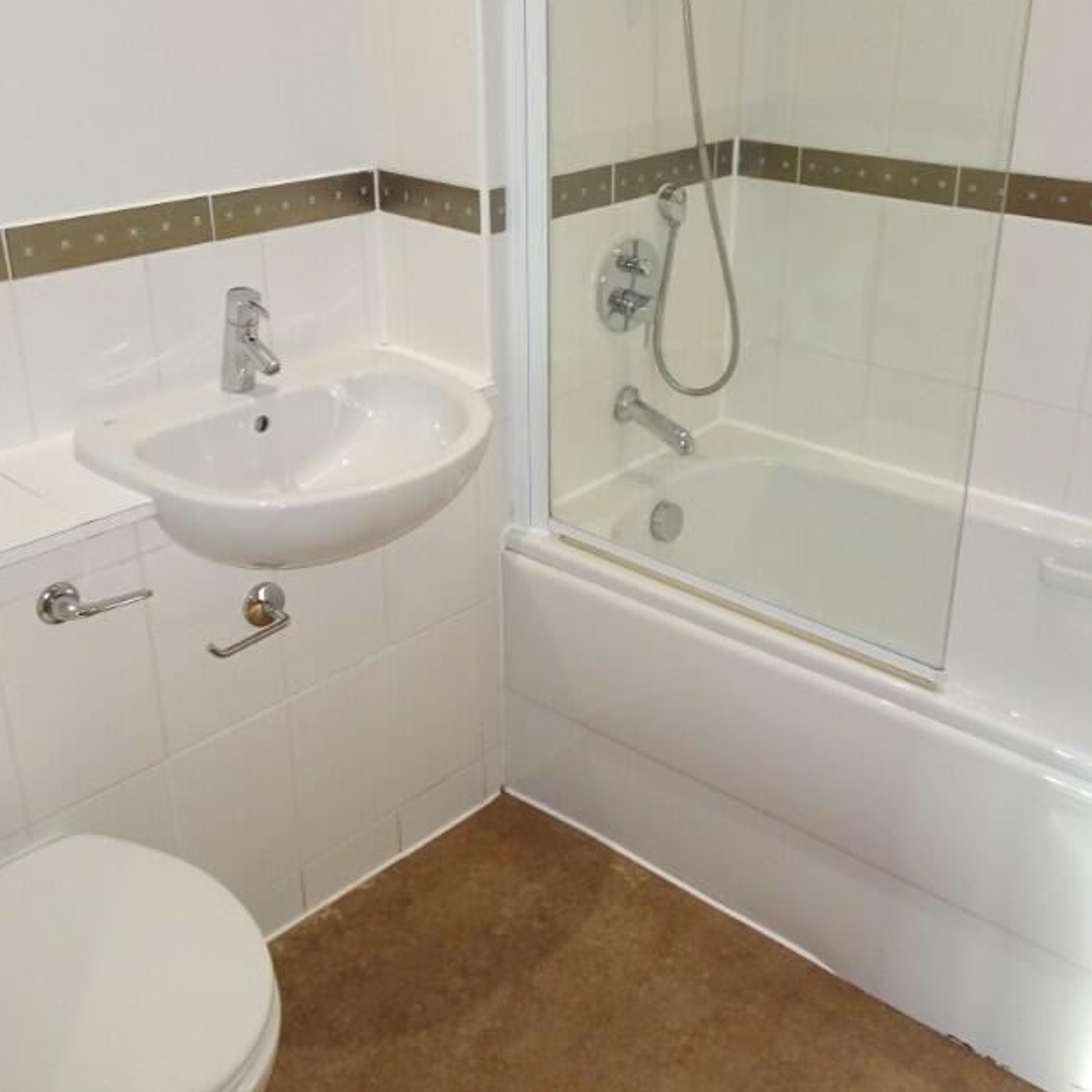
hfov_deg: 47.2
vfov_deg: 47.0
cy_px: 455
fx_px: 1249
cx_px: 582
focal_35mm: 35
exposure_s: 1/30
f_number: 3.5
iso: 160
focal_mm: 4.1
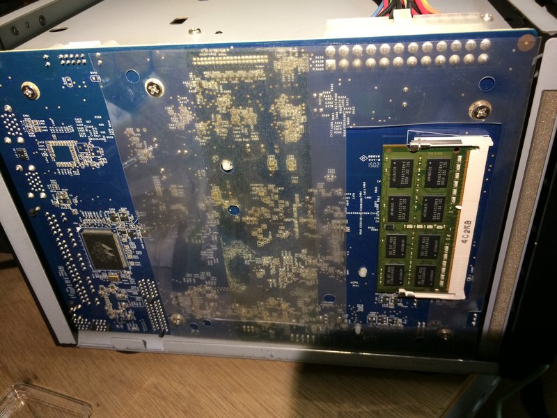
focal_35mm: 29
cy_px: 209
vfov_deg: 48.2
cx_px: 278
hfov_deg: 61.7
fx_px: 467
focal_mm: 4.15
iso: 160
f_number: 2.2
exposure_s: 1/33
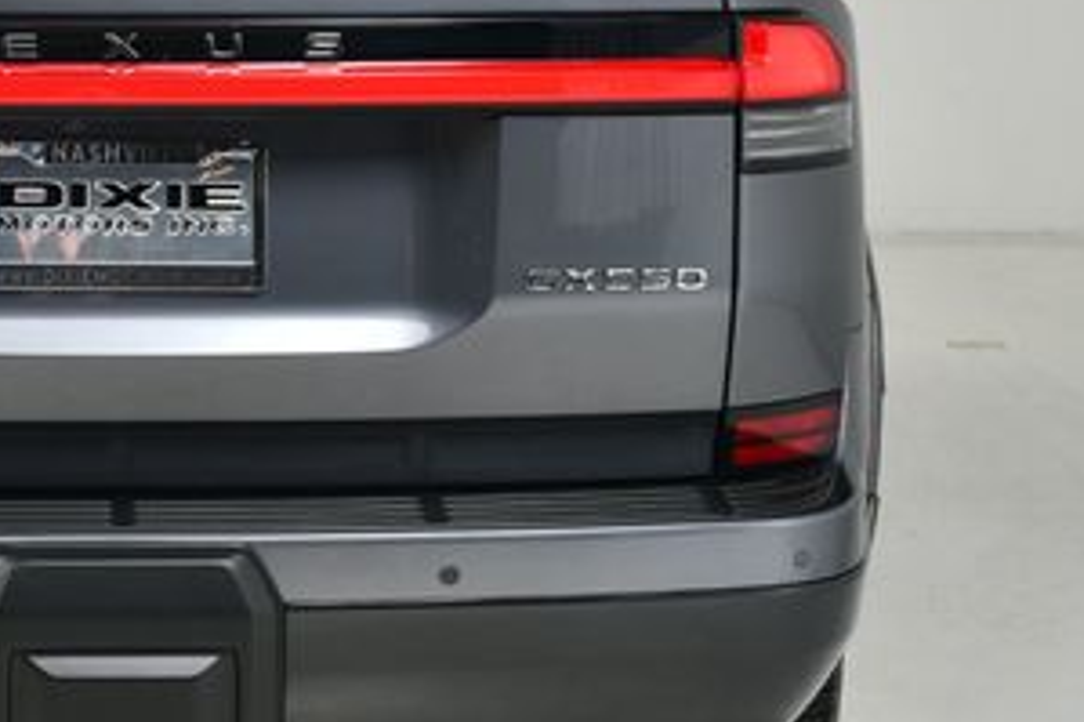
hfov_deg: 18.5
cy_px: 196
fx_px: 3280
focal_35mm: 109
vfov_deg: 12.5
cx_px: 134
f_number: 11
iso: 100
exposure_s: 1/160
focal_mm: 34
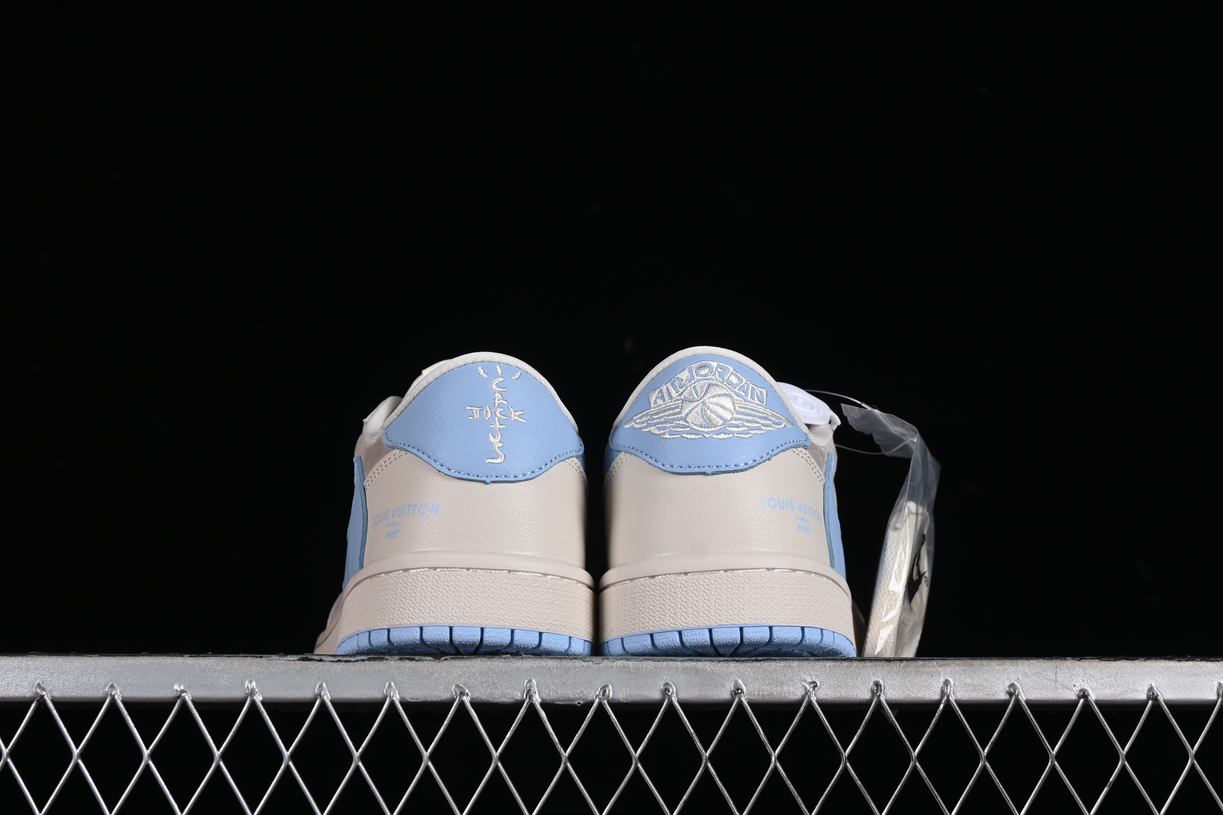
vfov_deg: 18.2
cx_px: 612
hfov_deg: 27.0
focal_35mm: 75
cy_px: 408
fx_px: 2548
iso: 160
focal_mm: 50
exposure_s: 1/80
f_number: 8
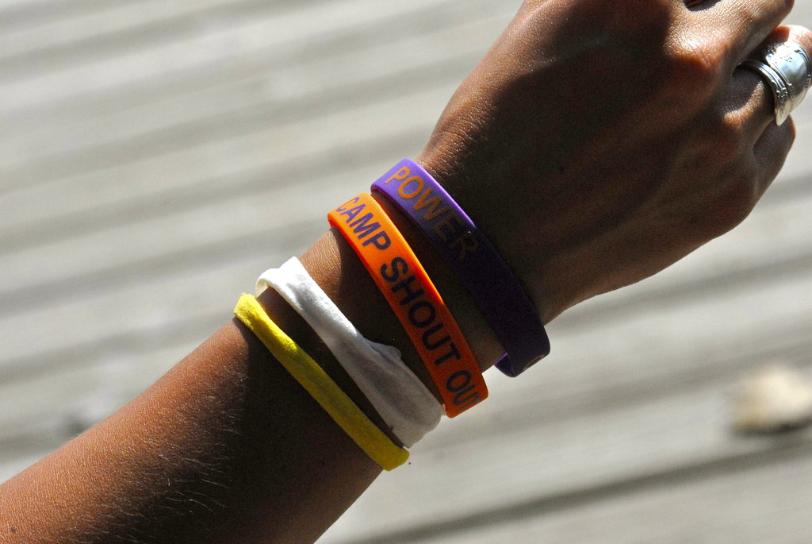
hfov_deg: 14.8
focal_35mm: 138
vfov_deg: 10.0
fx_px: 3116
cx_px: 406
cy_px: 272
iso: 500
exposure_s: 1/2500
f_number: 8
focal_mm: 92
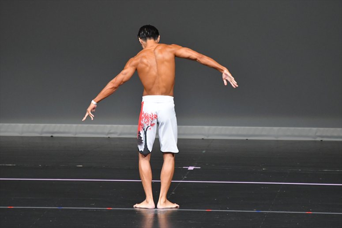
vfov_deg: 4.0
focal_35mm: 345
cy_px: 114
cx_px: 171
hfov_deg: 6.0
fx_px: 3276
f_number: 5.6
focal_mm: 230
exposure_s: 1/400
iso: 4000
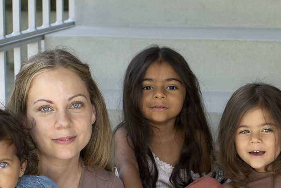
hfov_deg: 15.2
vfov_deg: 10.1
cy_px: 173
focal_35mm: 135
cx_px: 172
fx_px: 1055
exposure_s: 1/160
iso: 200
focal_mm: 45
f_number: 4.5
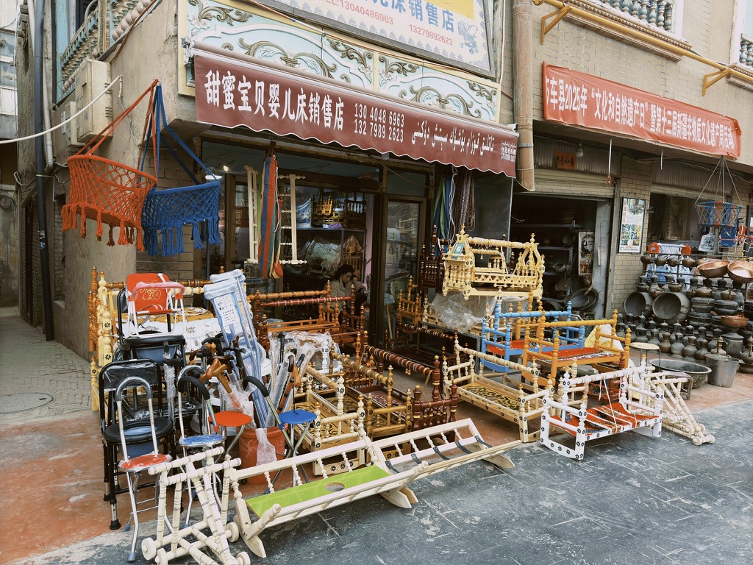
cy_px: 282
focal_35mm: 24
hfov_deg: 71.6
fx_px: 522
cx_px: 376
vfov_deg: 56.8
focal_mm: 6.76
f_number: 1.78
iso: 64
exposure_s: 1/574
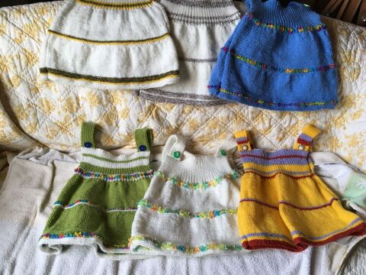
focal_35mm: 29
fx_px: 307
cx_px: 183
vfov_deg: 48.2
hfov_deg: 61.7
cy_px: 138
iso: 64
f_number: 2.2
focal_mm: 4.15
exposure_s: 1/33
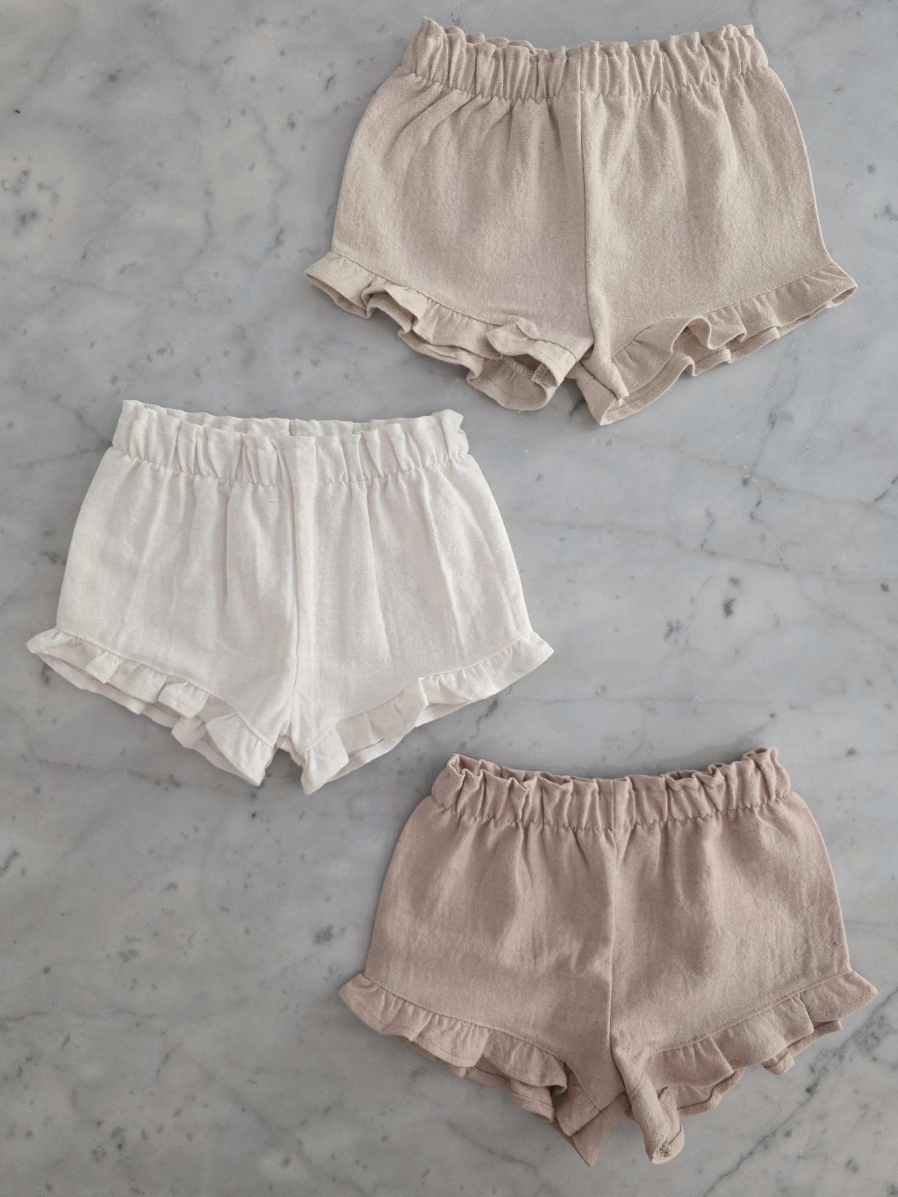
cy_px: 598
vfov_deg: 73.9
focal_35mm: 23
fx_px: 796
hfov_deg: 58.9
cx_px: 449
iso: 400
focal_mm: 6.3
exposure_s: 1/101
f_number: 1.7
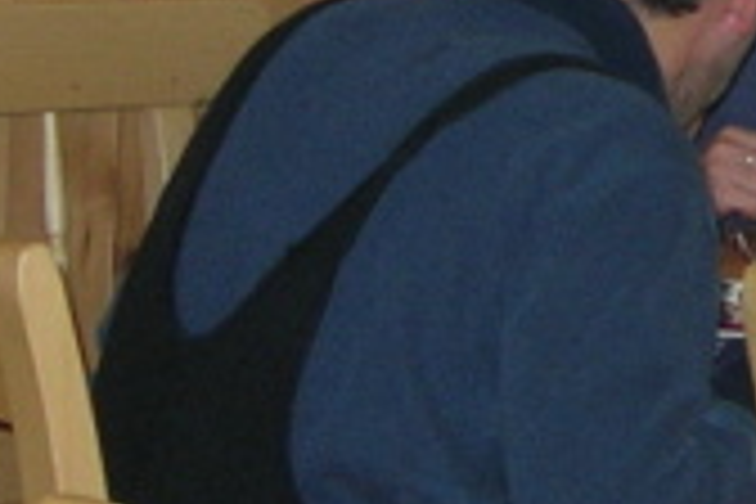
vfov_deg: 5.6
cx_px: 1341
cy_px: -284
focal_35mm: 241
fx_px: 5061
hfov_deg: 8.2
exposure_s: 1/60.1
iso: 80
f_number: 2.8
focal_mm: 7.8
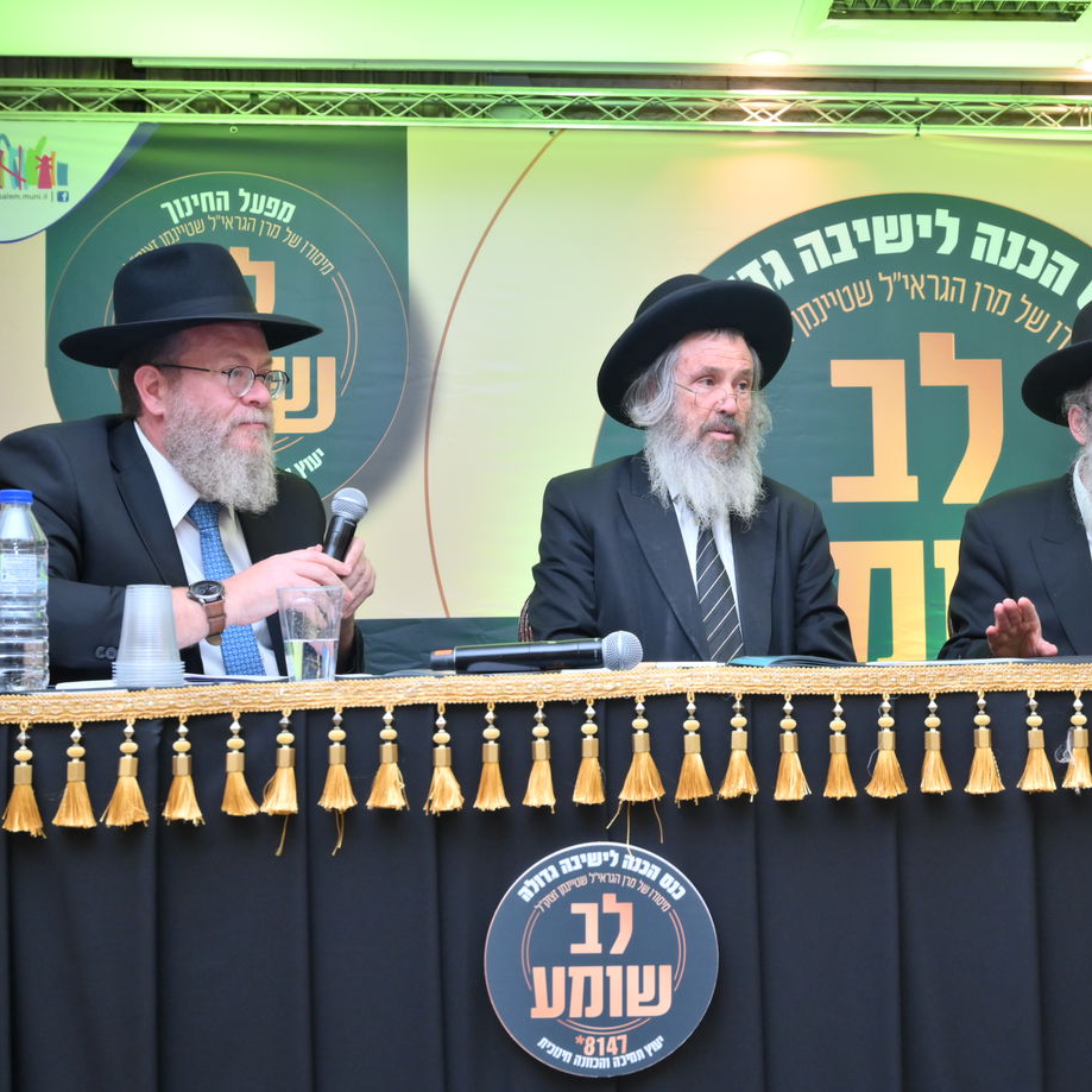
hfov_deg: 37.4
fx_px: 1593
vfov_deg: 37.8
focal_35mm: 45
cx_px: 738
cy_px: 552
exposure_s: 1/200
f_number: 6.3
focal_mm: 34.5
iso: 1600
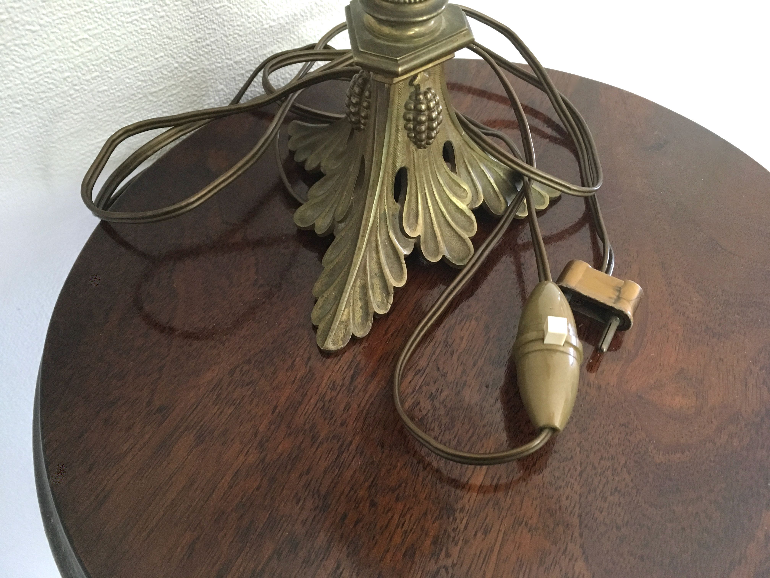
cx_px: 385
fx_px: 645
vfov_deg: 48.2
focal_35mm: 29
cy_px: 289
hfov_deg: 61.7
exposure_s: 1/17
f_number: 2.2
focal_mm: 4.15
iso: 200
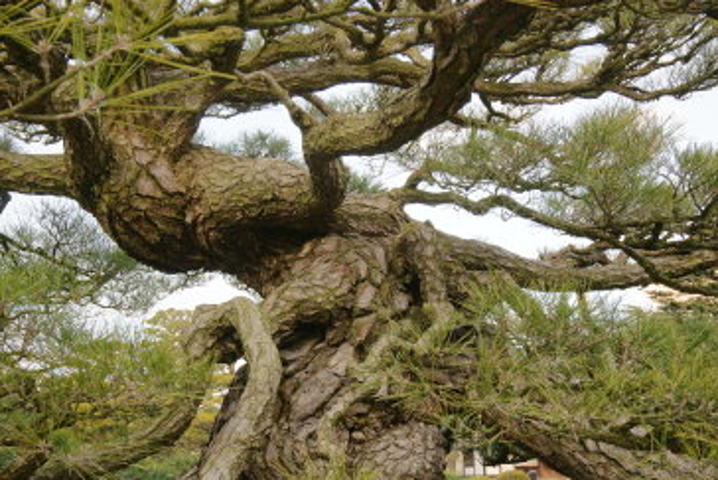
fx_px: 878
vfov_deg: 30.4
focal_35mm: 44
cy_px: 299
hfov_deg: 44.5
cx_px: 350
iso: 800
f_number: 9
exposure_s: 1/125
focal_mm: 35
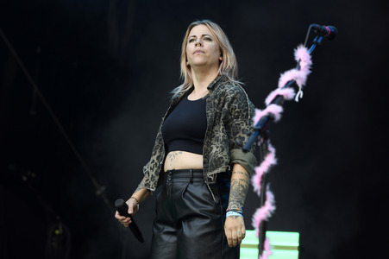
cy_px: 130
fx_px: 1296
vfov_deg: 11.4
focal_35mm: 120
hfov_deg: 17.1
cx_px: 194
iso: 640
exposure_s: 1/800
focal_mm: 120
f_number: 4
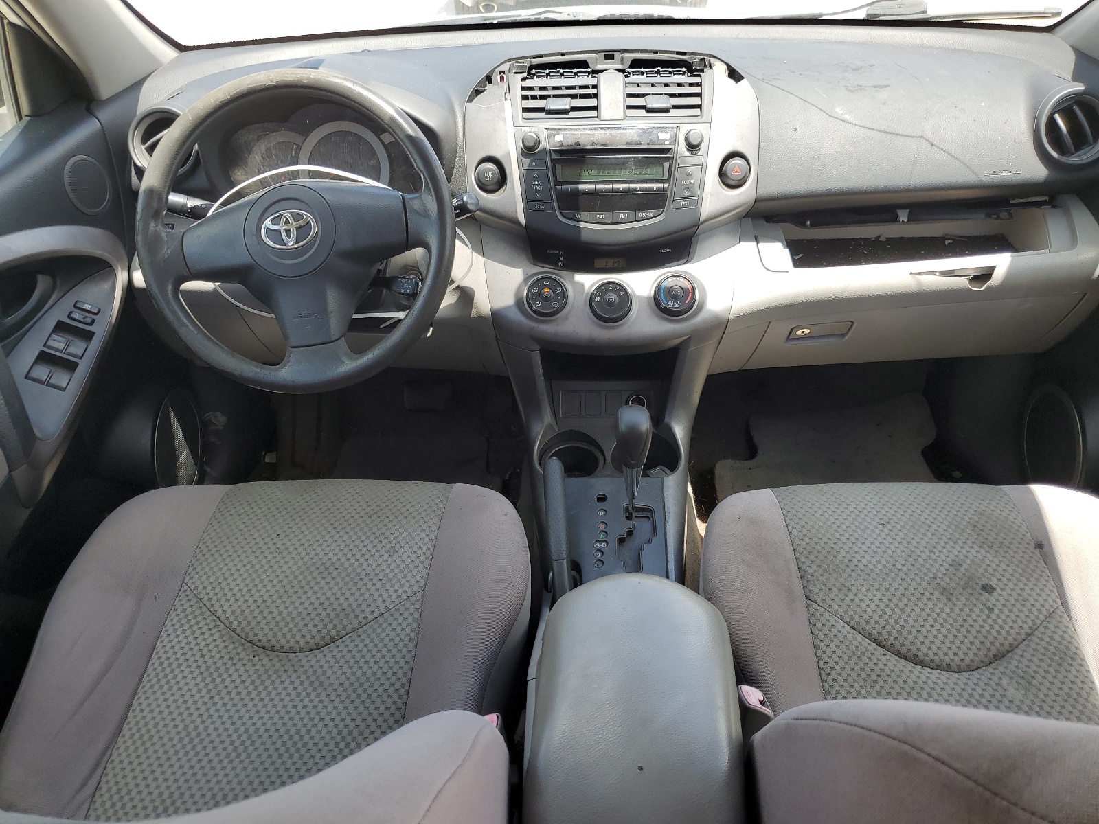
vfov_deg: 53.1
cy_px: 412
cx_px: 550
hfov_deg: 67.3
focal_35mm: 26
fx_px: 825
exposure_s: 1/455
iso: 50
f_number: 1.5
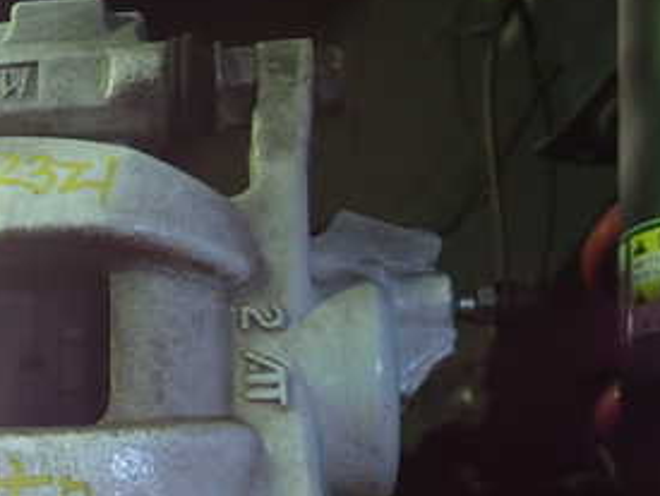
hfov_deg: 29.7
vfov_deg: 23.5
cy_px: 446
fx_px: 1165
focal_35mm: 61
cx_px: 10
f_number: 2.2
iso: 160
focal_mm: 5.05
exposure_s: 1/60
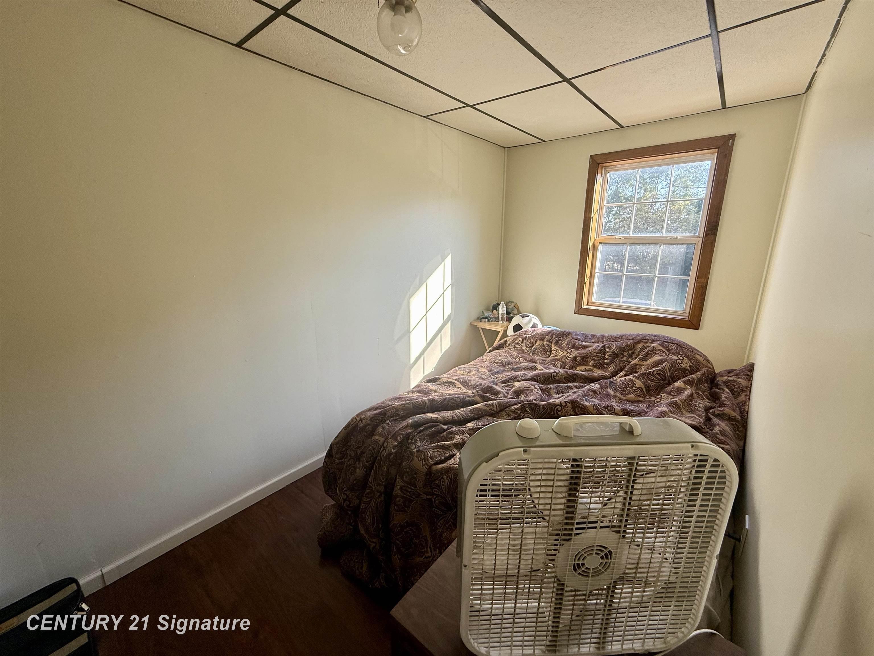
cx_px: 437
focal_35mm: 14
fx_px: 353
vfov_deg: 85.7
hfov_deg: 102.1
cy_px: 328
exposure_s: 1/106
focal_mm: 2.22
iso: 40
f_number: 2.2
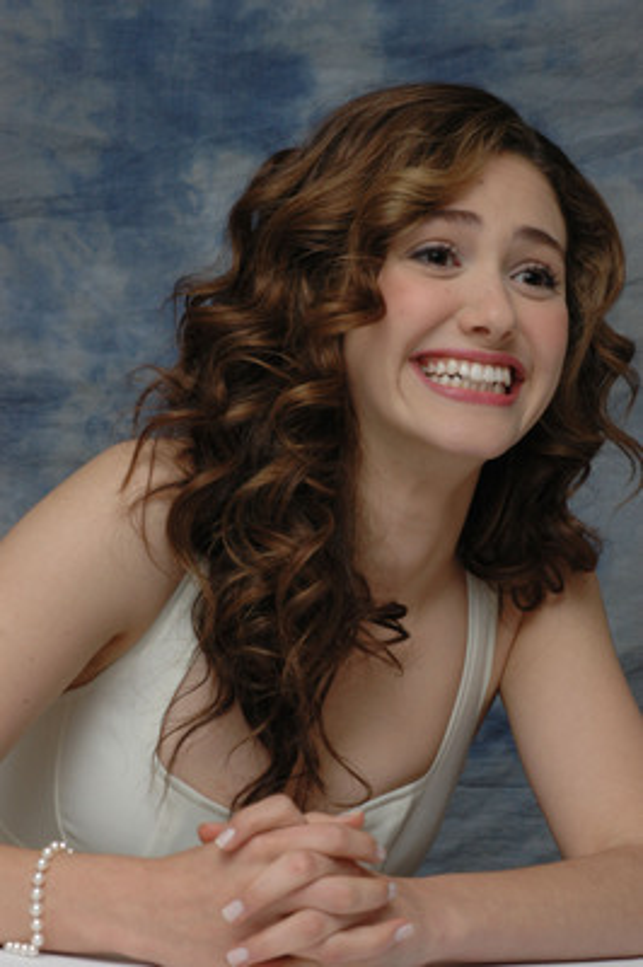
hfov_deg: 9.9
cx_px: 322
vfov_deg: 14.9
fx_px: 3703
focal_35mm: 138
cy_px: 484
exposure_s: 1/1250
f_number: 10
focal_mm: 92
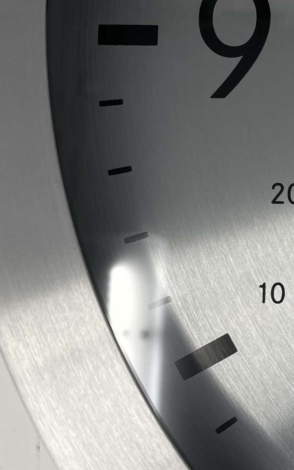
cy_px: 285
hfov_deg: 22.0
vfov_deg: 38.0
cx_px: 381
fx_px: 679
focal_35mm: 53
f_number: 1.6
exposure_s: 1/378
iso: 32
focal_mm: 4.2
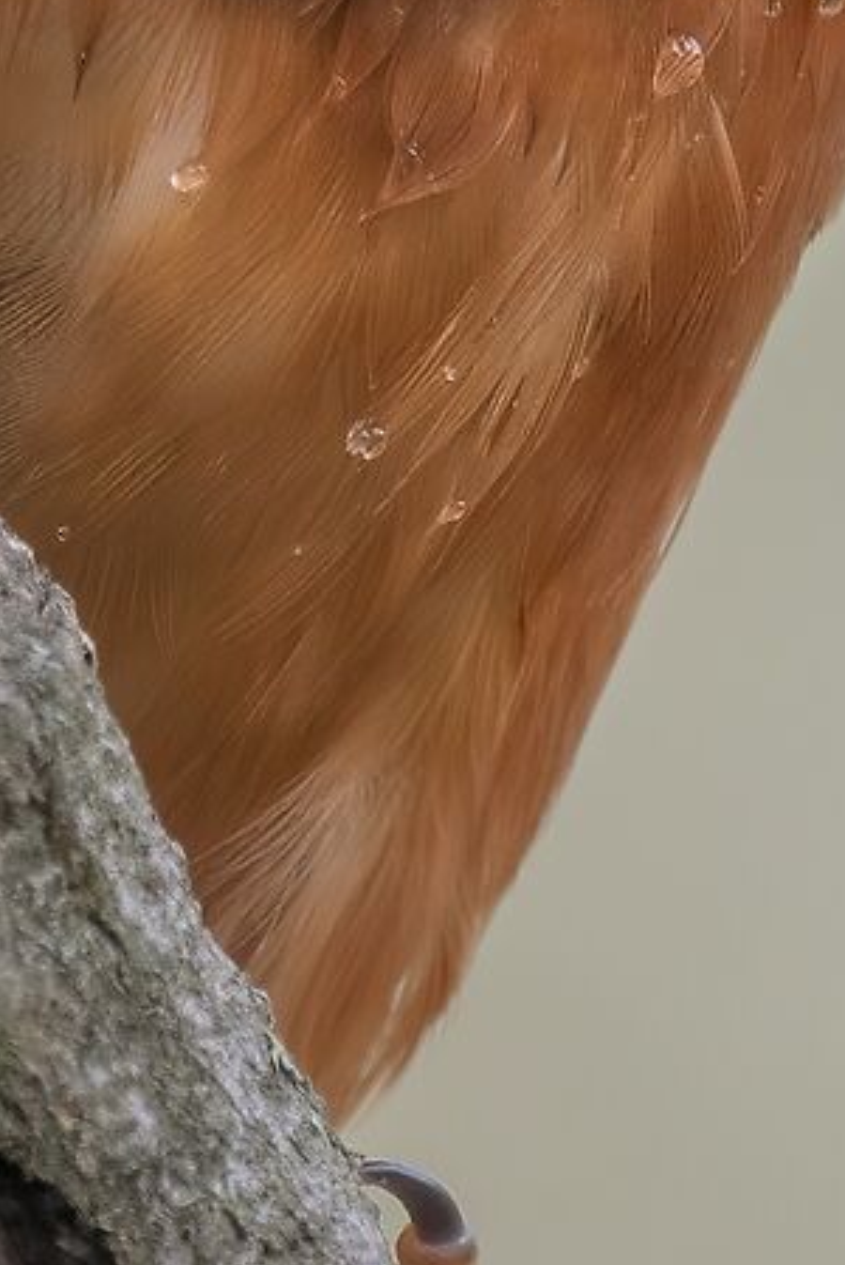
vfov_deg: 0.4
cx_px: 448
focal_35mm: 4806
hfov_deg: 0.3
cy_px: -175
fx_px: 168938
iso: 320
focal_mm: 600
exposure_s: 1/250
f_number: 8
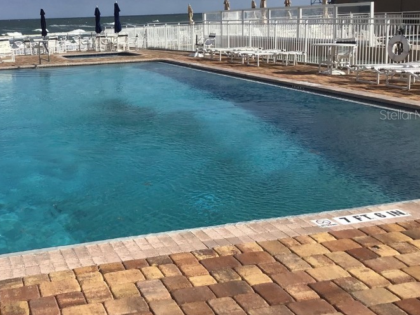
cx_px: 114
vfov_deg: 30.1
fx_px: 582
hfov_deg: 38.8
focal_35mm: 48
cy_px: 114
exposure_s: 1/2398
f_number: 2.4
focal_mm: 3.3
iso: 25
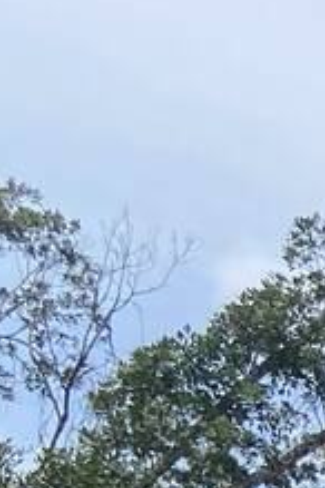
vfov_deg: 10.2
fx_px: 2410
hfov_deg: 6.1
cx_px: 1416
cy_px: 1116
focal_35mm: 178
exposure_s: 1/2315
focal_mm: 4.25
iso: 32
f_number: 1.8
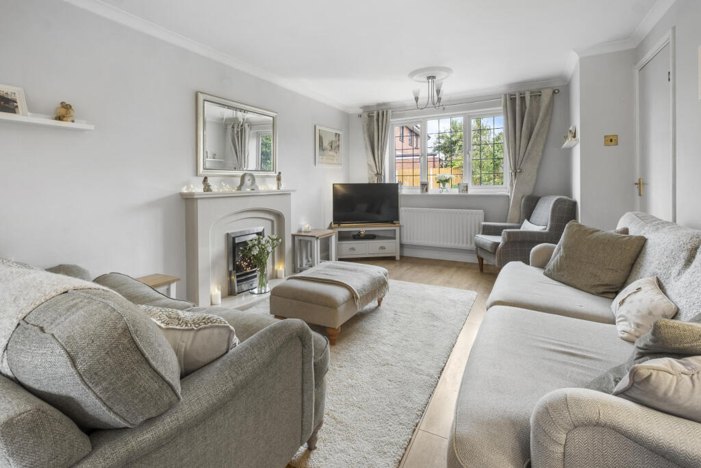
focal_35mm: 15
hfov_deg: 100.4
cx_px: 350
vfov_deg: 77.3
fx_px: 292
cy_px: 234
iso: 160
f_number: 8
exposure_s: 6.5
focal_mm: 10
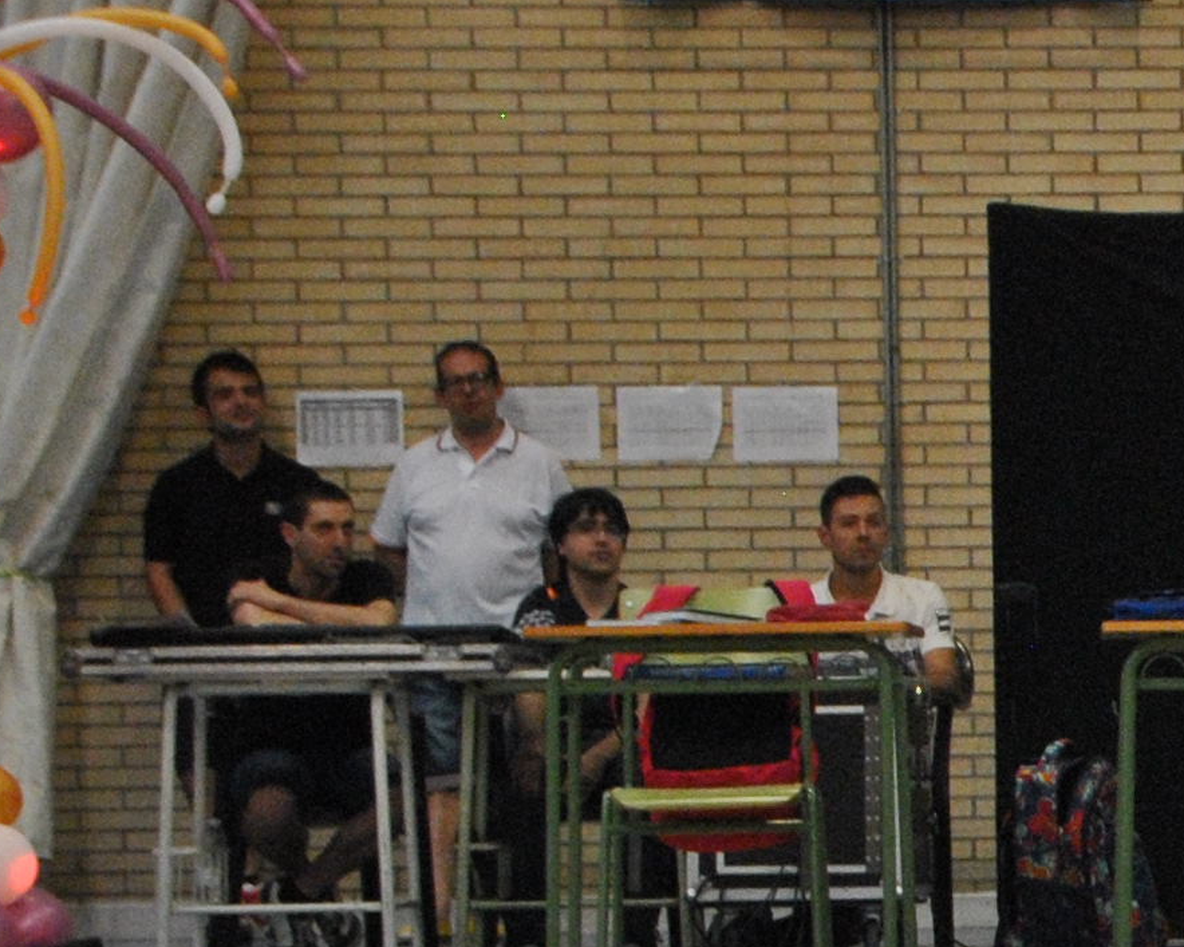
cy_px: 706
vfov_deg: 7.4
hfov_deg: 8.9
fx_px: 7358
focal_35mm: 210
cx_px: 2018
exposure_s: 1/160
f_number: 6.3
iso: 800
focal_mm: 34
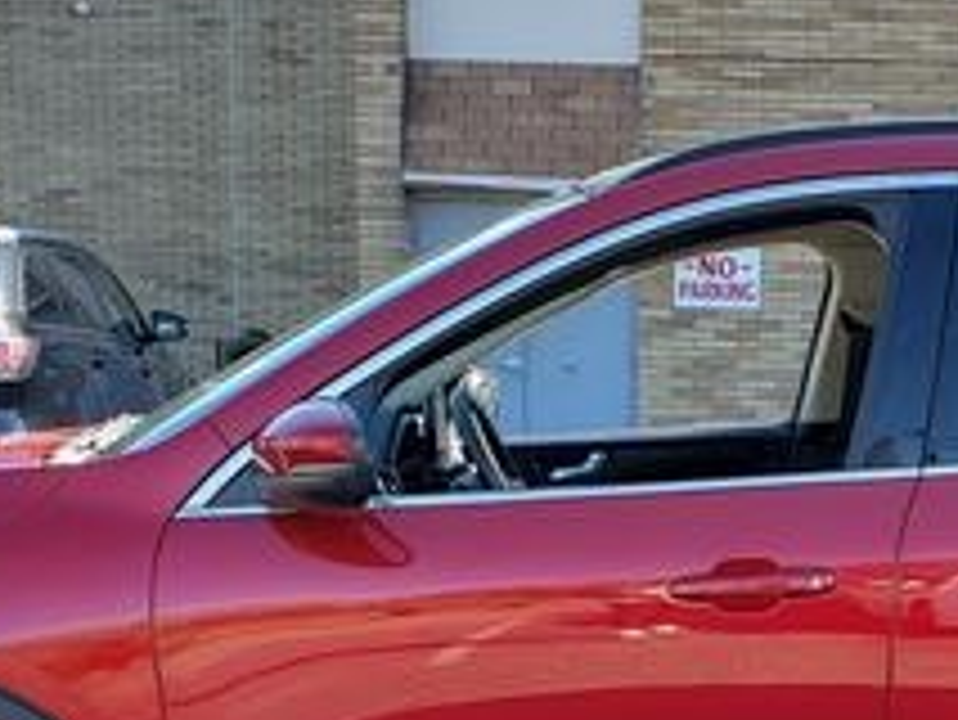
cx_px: 729
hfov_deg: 24.7
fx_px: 2160
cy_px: 814
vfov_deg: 18.1
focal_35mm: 78
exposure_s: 1/251
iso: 50
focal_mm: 4.3
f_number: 2.4
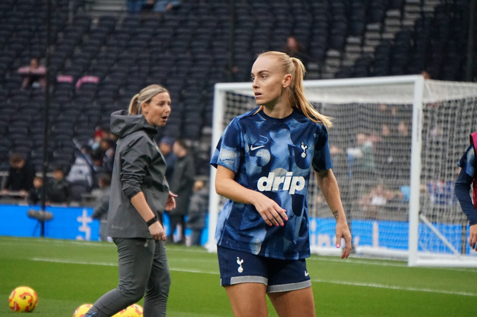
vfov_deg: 4.4
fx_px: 4171
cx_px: 238
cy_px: 158
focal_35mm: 315
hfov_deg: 6.5
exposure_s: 1/1000
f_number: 6.3
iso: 3200
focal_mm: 210
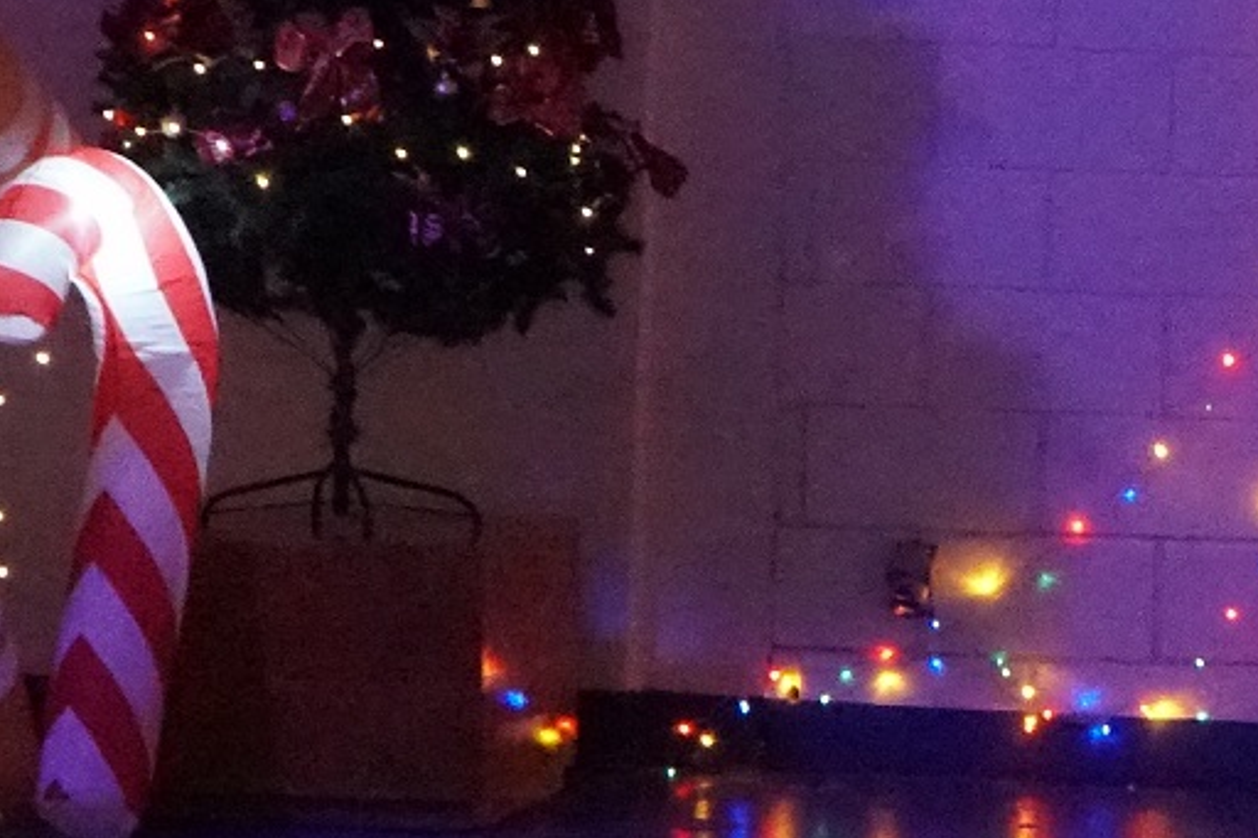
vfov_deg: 7.0
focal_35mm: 197
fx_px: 6881
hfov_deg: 10.2
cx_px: 1764
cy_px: 489
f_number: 5
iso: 12800
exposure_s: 1/250
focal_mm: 28
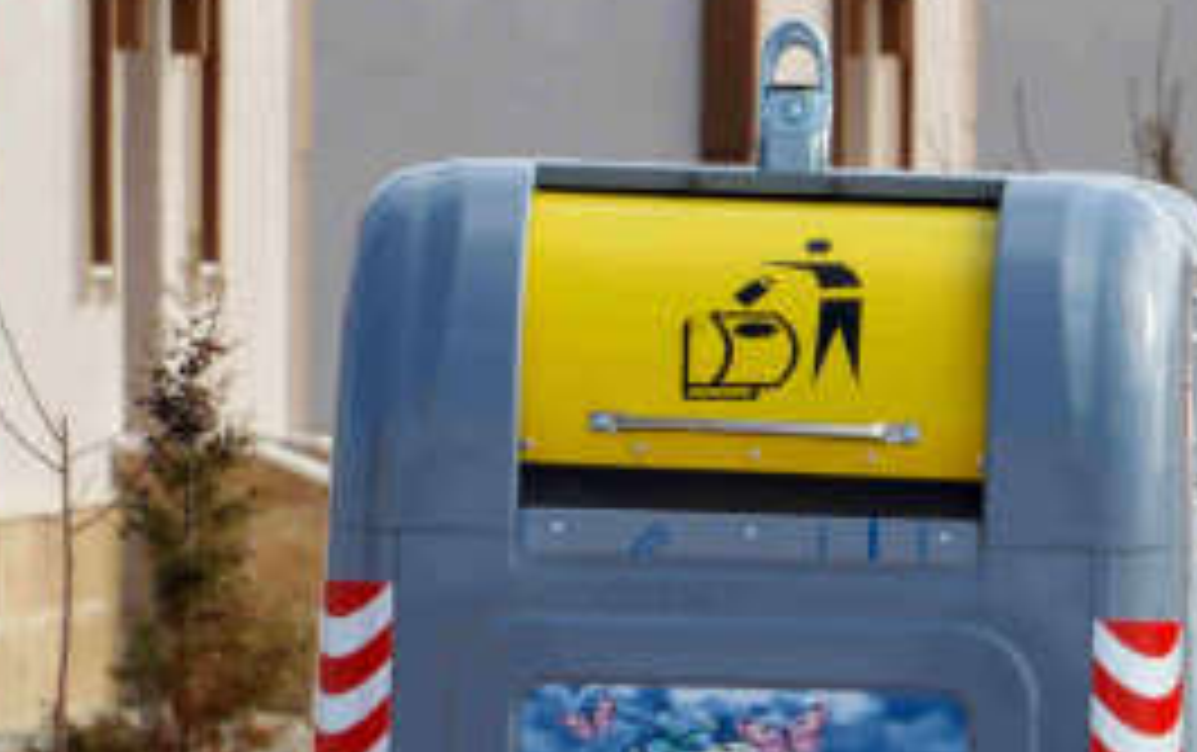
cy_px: 90
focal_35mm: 1469
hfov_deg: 1.4
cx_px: 976
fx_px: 47983
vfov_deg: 0.9
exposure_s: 1/160
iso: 125
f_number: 10
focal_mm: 300
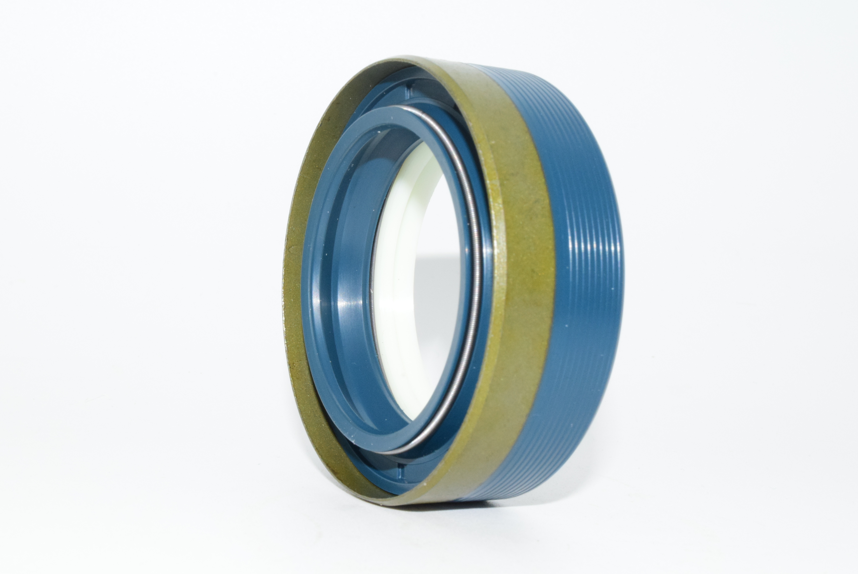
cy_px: 291
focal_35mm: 58
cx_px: 430
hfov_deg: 34.5
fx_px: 1384
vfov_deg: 23.4
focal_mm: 38
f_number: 32
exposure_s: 1/60
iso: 1600
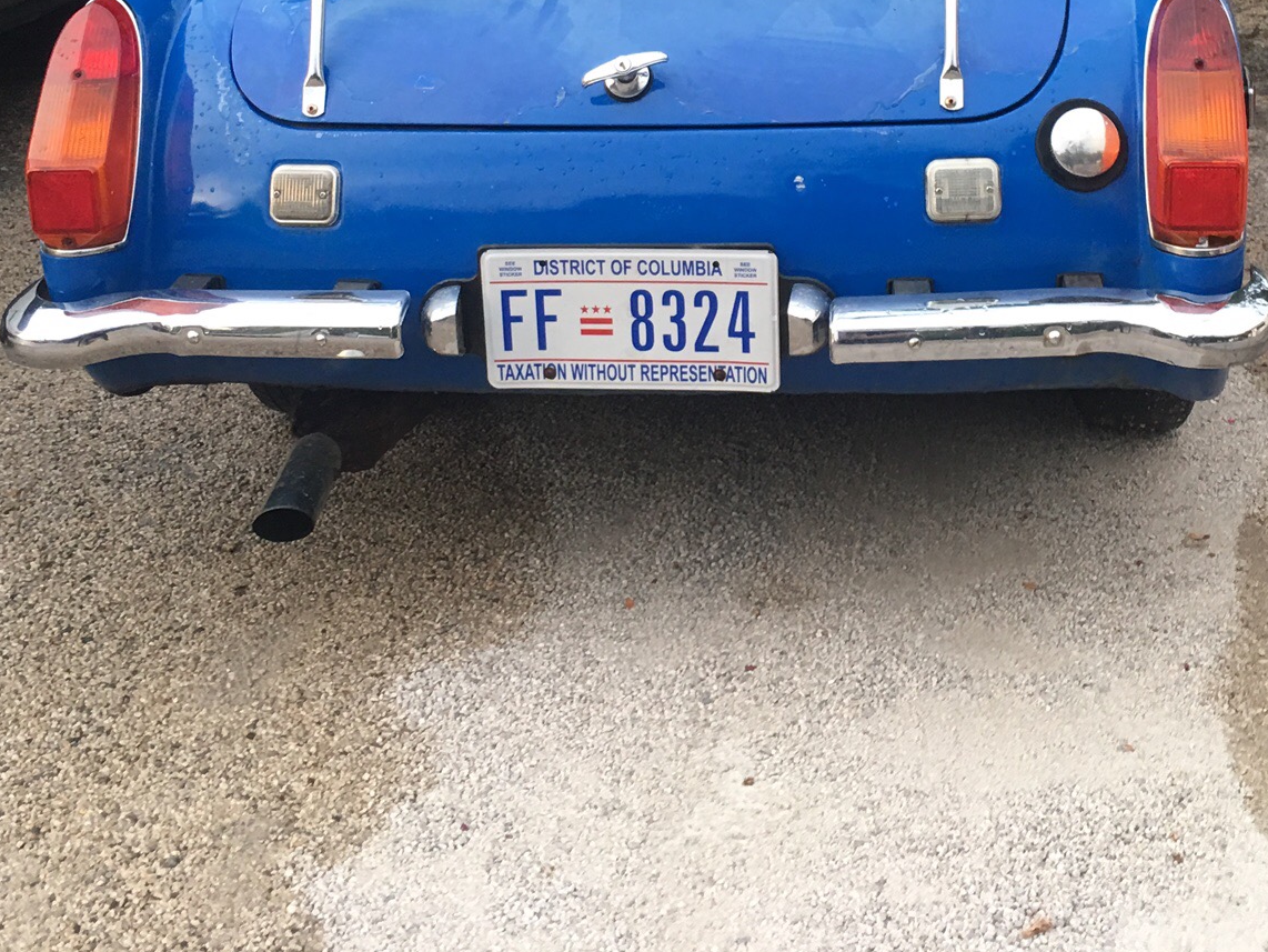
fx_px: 1905
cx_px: 795
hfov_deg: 36.6
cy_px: 113
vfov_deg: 27.2
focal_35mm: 52
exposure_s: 1/30
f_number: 2.2
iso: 32
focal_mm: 4.15
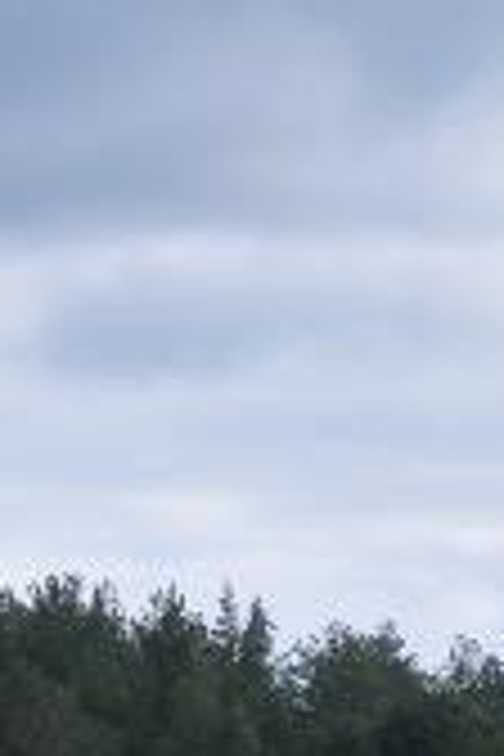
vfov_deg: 9.1
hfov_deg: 5.2
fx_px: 4682
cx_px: -1719
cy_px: 972
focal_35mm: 223
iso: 200
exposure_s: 1/250
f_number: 10
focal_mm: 25
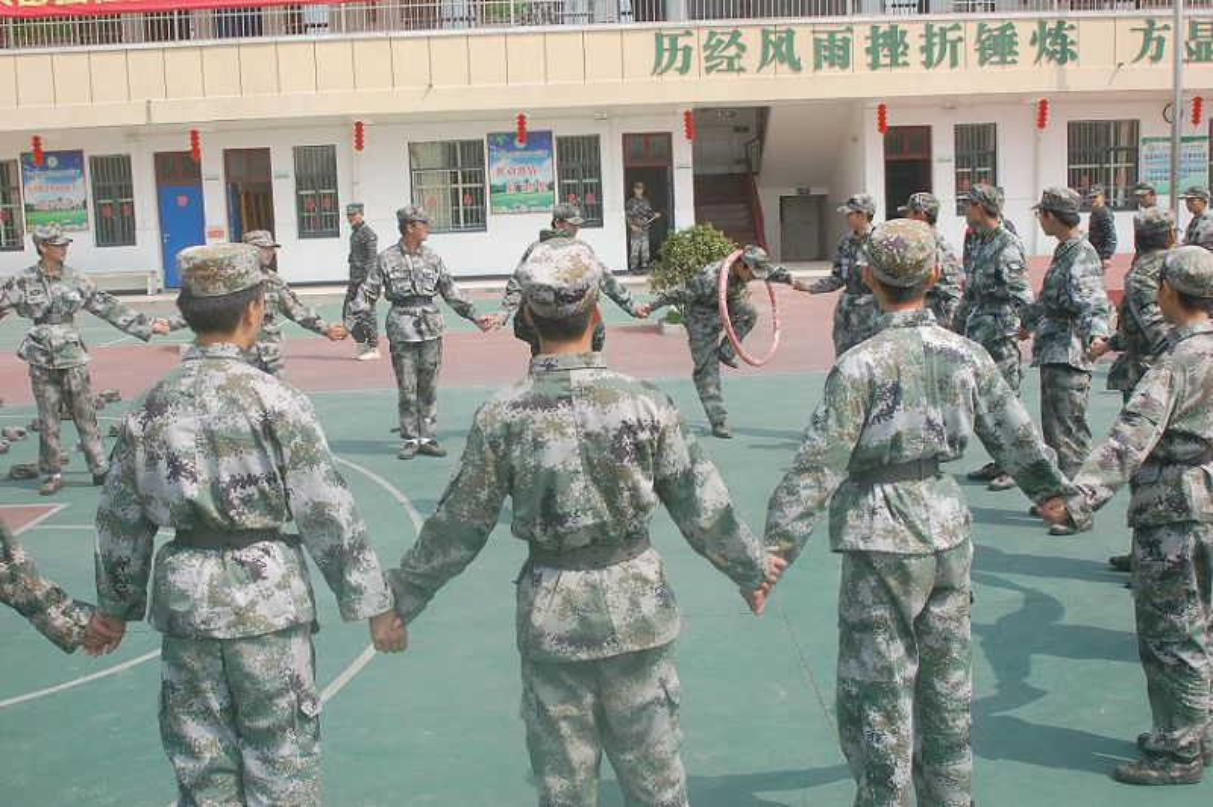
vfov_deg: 31.8
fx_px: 1414
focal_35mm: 42
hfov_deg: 46.4
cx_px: 606
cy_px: 404
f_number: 9
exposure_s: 1/320
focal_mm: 28
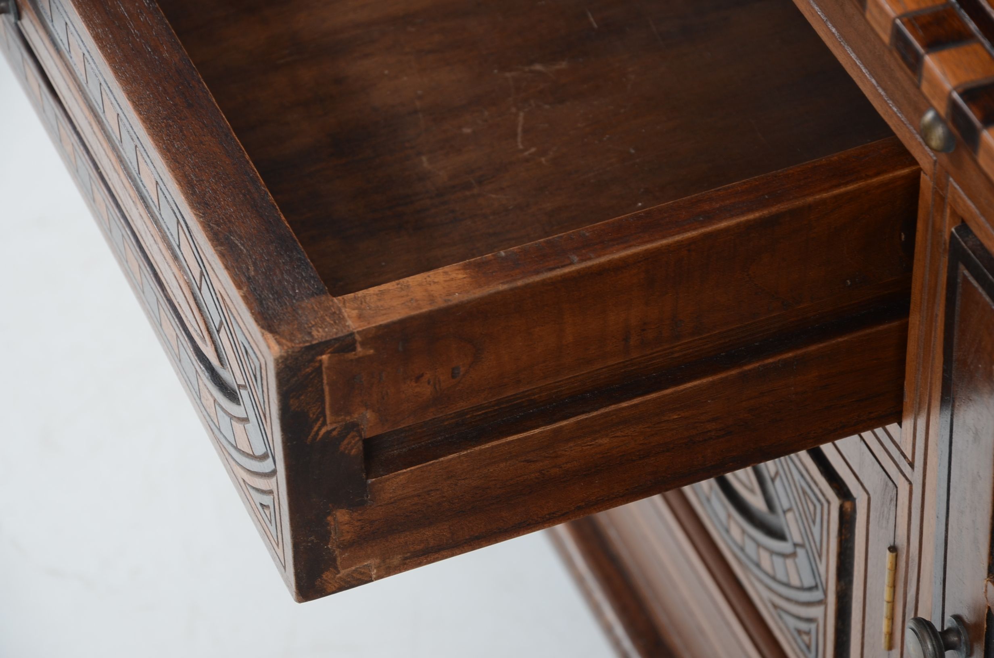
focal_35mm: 158
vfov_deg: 8.7
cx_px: 497
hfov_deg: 13.1
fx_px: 4340
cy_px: 329
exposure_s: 1/80
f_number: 6.3
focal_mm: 105
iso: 160
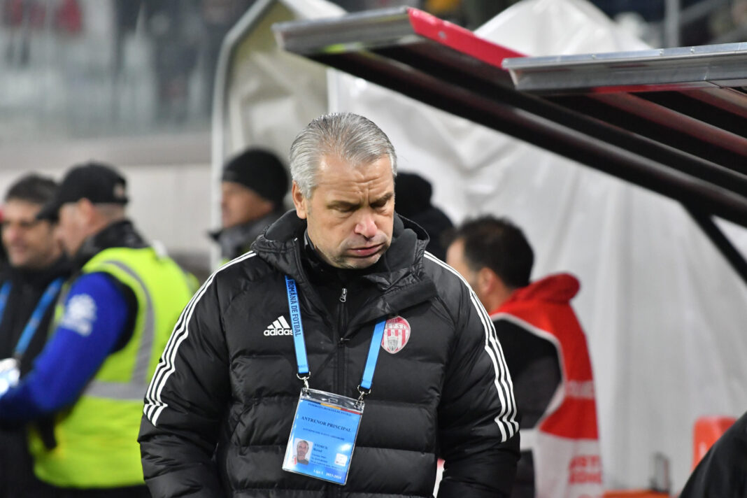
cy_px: 249
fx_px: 8403
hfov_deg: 5.1
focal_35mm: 405
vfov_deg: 3.4
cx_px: 374
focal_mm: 270
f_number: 5
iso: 3200
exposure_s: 1/640
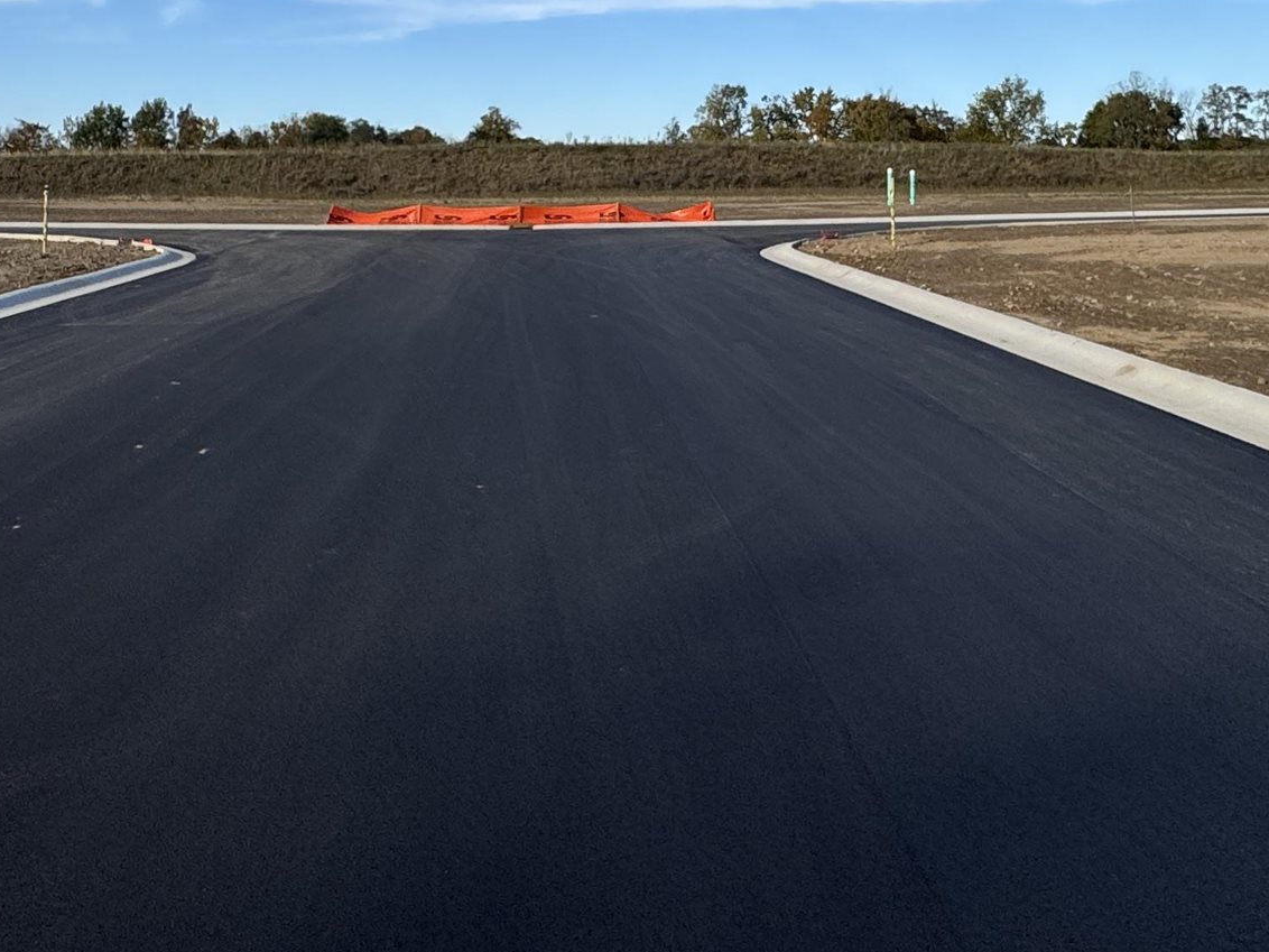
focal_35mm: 38
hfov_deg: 49.0
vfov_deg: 35.3
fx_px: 1393
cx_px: 632
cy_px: 81
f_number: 2.2
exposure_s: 1/2028
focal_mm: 2.22
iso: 50
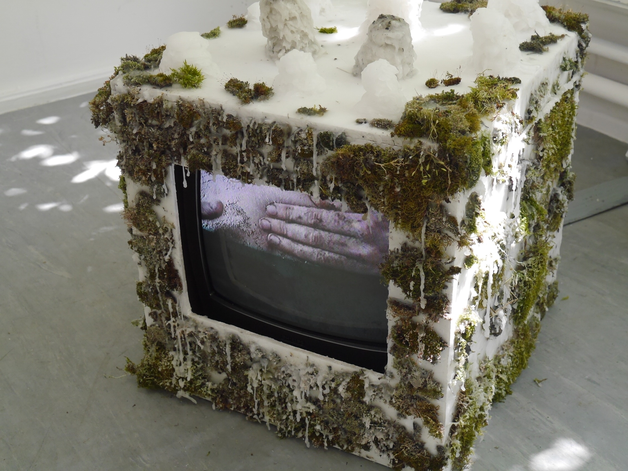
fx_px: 907
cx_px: 314
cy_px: 236
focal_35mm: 50
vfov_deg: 29.1
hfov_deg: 38.2
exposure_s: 1/125
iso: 800
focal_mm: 25
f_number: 5.3
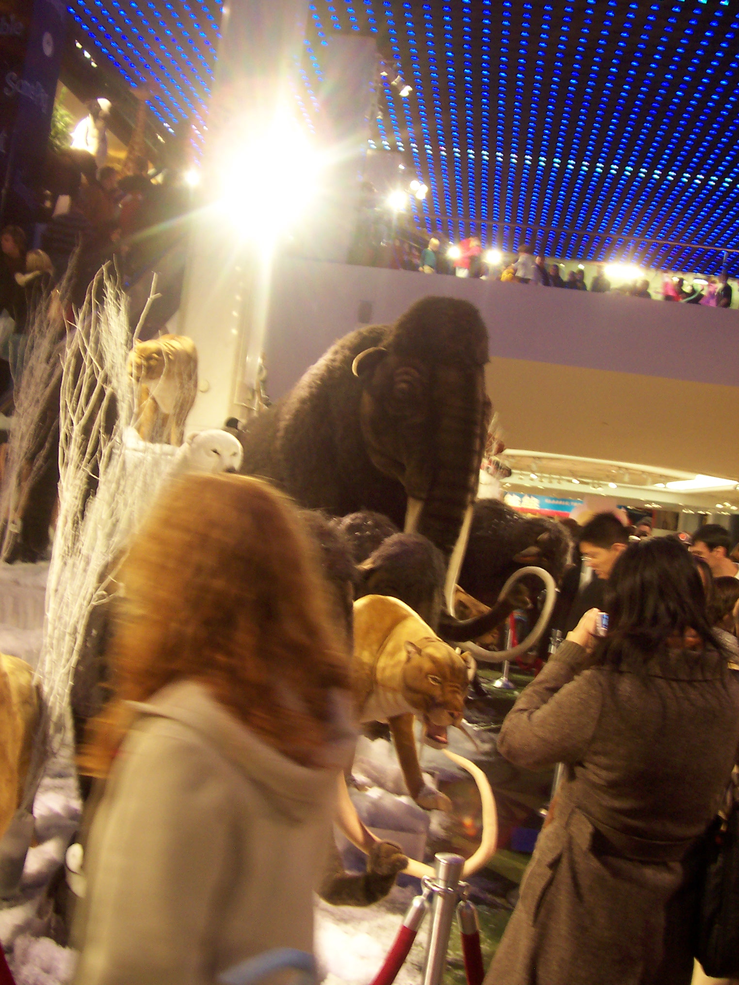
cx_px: 370
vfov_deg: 50.1
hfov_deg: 38.7
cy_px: 492
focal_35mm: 37
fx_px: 1053
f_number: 2.8
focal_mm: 5.6
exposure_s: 1/15
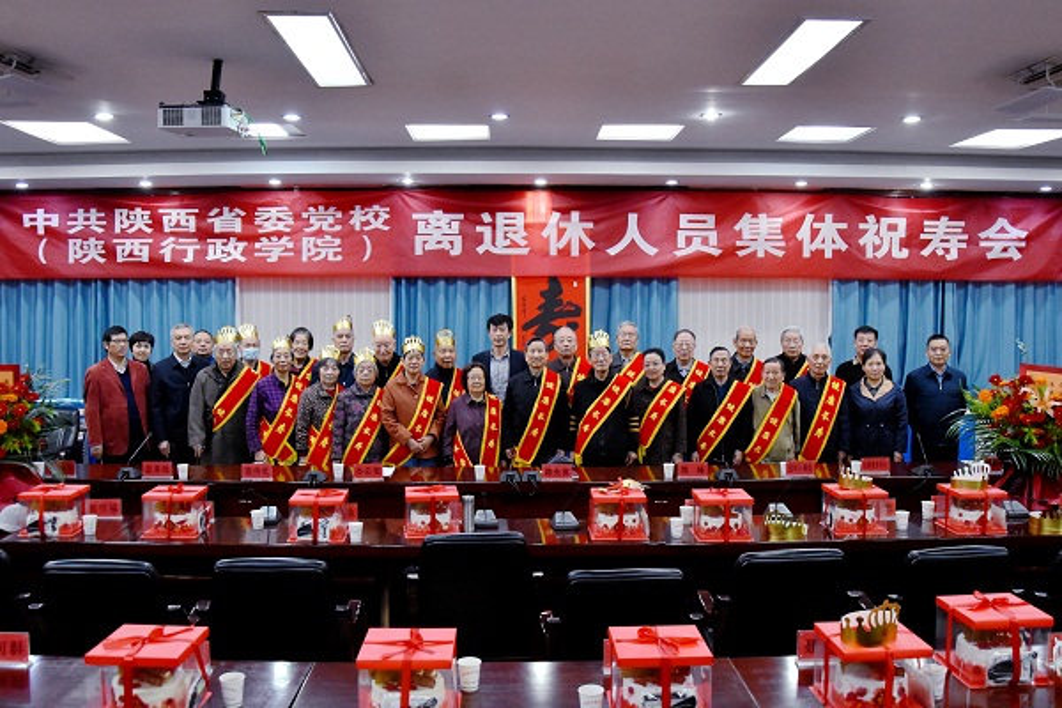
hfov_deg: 67.4
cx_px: 531
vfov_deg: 47.9
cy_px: 354
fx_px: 796
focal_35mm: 27
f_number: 3.5
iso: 1600
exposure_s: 1/200
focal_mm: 18
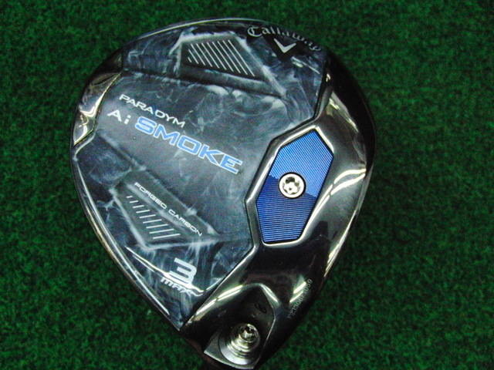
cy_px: 185
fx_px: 528
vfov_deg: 38.7
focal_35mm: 37
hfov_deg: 50.1
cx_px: 247
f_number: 3.6
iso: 3200
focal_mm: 6.42
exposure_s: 1/640
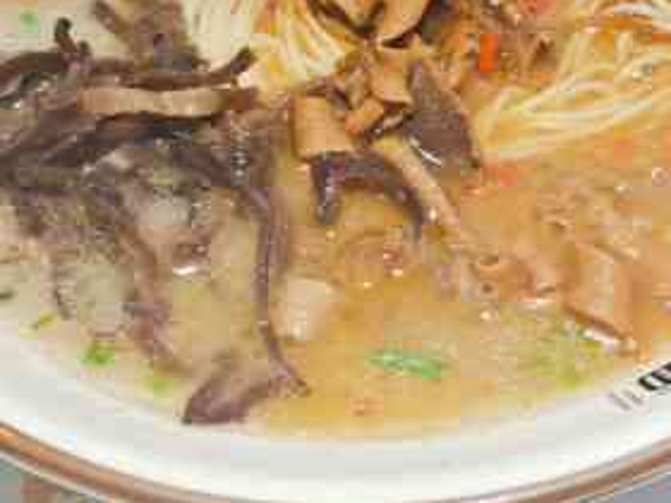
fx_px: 1066
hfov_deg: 34.8
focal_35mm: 55
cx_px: 417
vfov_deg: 25.0
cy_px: -28
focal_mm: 4.71
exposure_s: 1/100
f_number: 1.79
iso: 69
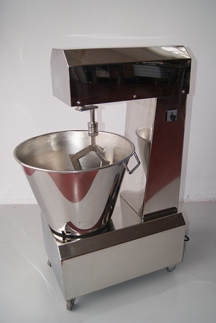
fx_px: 279
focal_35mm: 31
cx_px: 110
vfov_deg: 60.3
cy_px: 164
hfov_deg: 42.3
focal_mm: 20
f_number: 4
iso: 100
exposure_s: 1/160
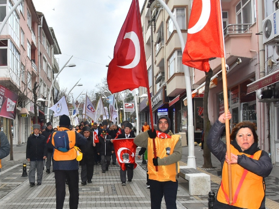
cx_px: 55
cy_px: 155
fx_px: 363
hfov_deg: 40.3
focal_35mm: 45
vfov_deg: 31.6
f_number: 8
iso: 500
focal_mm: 18
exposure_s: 1/320
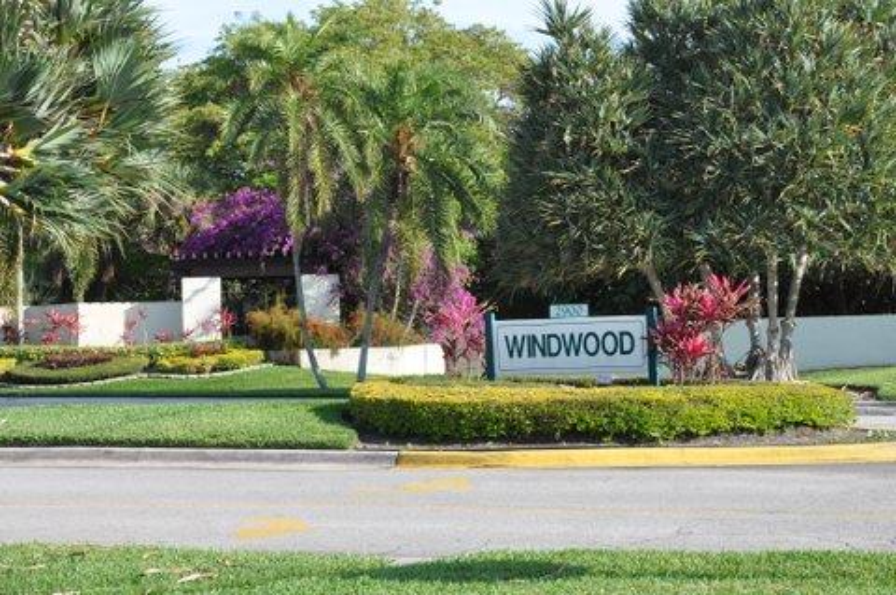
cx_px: 448
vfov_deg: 15.7
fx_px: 2163
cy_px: 298
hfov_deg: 23.4
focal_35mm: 87
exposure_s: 1/400
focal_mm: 58
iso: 640
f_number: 10
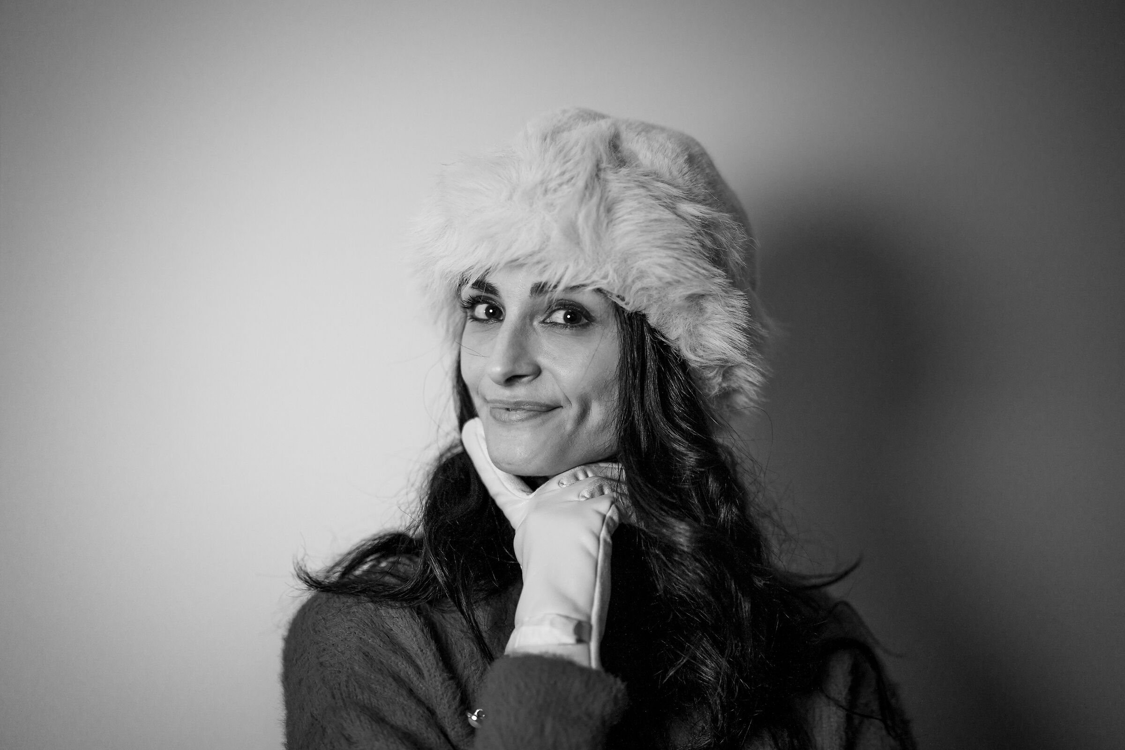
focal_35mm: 50
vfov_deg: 27.0
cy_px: 375
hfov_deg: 39.6
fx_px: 1562
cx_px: 562
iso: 400
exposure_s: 1/60
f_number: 1.4
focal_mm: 50
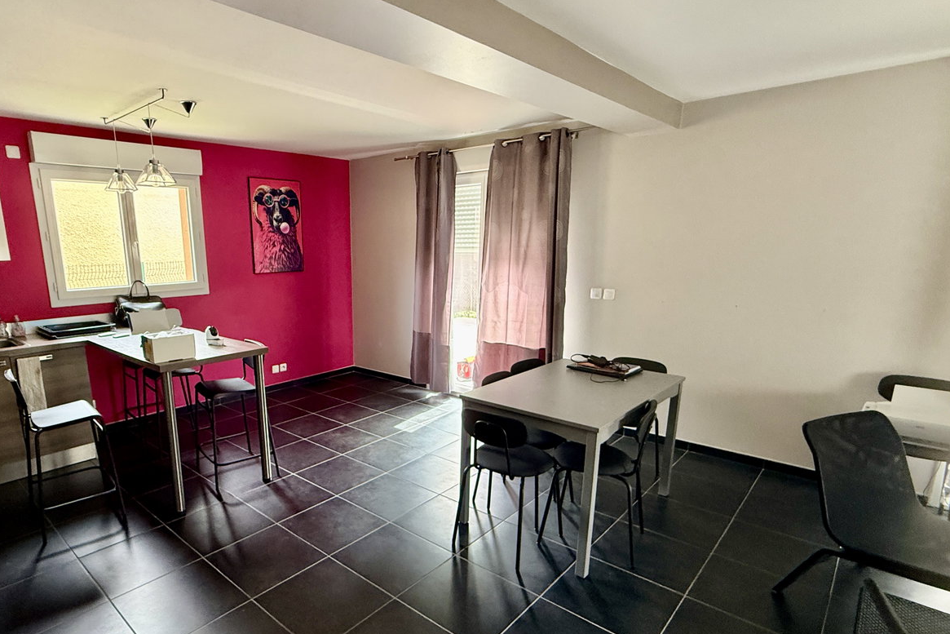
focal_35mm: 20
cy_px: 364
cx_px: 370
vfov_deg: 61.7
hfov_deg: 82.7
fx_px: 528
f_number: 2.2
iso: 320
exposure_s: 1/98
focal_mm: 2.22
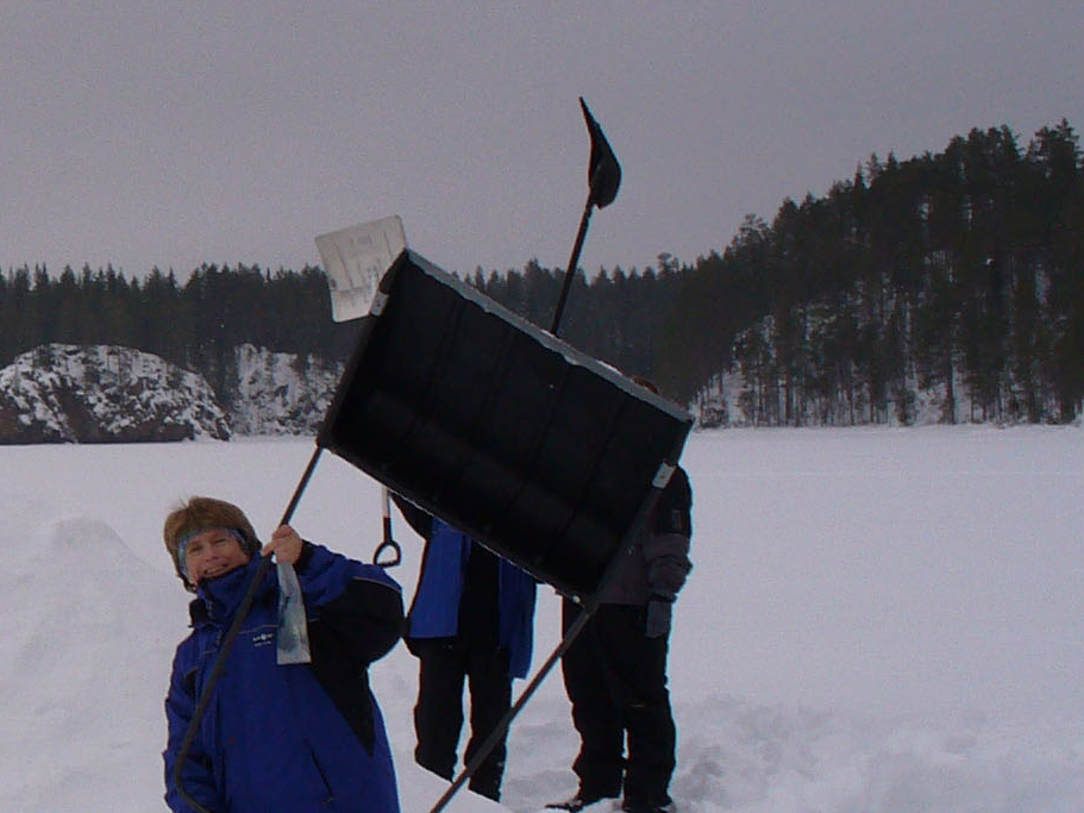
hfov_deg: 17.9
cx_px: -242
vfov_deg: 14.2
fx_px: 3256
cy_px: 318
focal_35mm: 104
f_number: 5.6
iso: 80
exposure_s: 1/160
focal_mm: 6.1
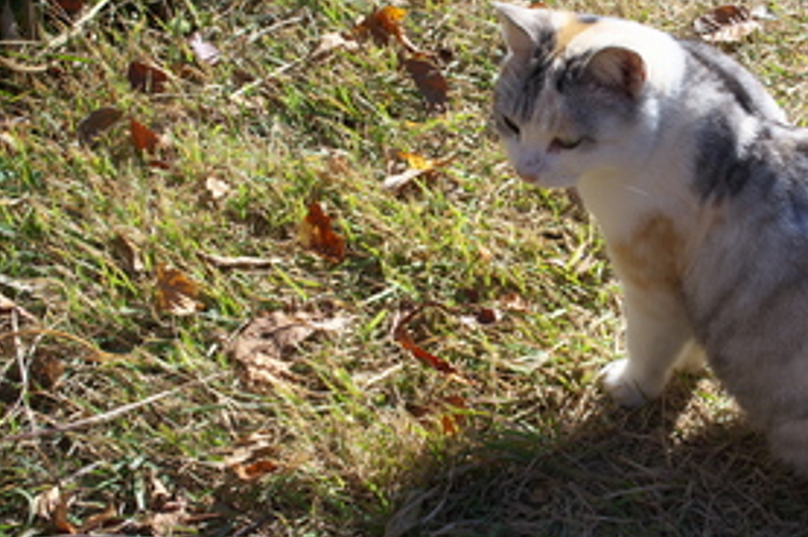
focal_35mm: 65
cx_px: 607
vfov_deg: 20.8
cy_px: 185
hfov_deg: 30.5
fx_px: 1457
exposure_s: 1/160
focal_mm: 24
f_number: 8
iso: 100
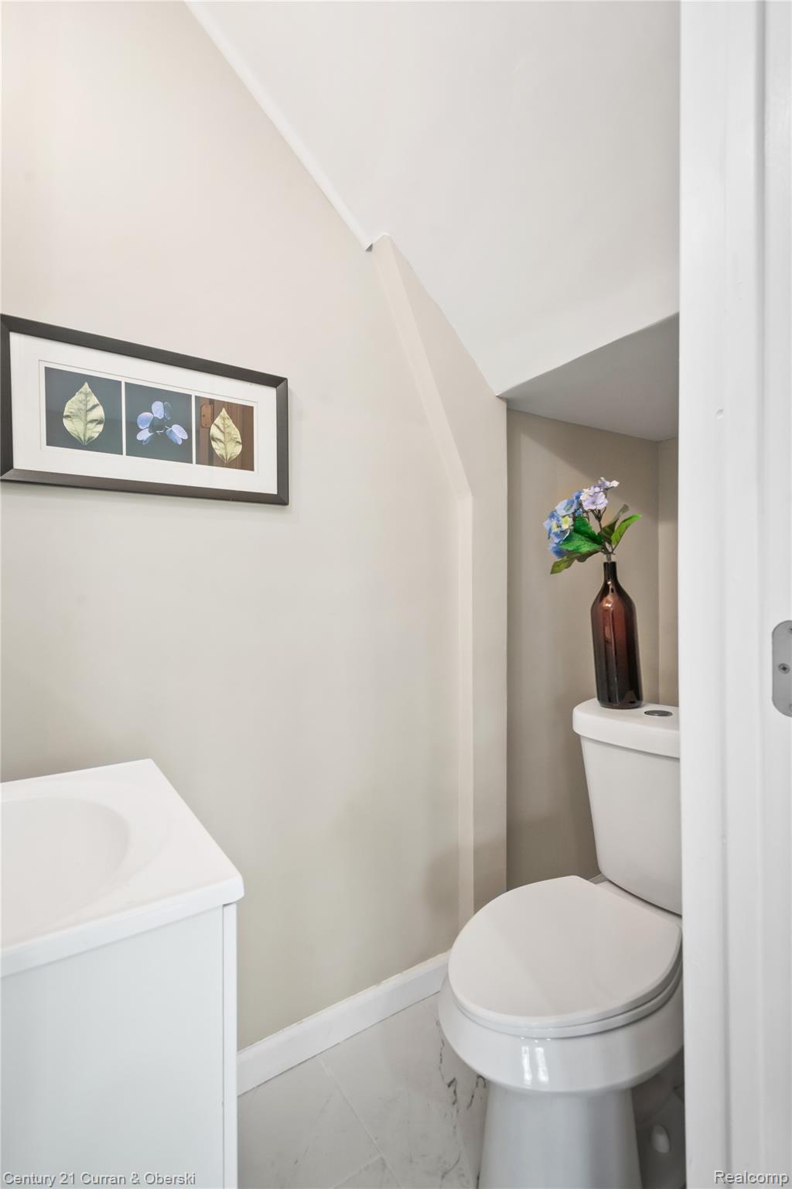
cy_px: 594
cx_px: 396
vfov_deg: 100.4
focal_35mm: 15
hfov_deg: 77.3
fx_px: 495
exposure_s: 1/5
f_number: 10
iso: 400
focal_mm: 10
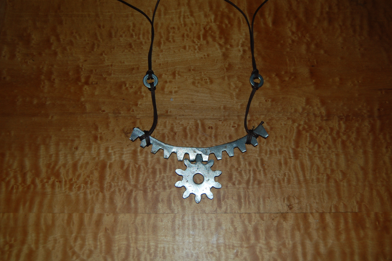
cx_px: 196
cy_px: 130
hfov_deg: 49.6
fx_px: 424
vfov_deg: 34.1
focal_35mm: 39
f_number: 4.2
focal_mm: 26
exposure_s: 1/60
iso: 400
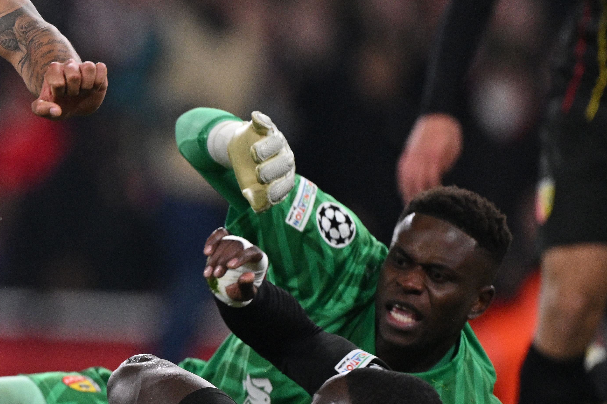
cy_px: 97
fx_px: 20063
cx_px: -251
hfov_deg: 1.7
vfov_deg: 1.2
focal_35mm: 1190
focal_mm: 400
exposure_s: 1/1626
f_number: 2.8
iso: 2000
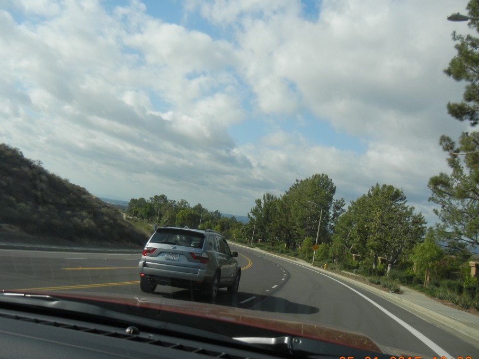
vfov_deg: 41.7
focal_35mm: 34
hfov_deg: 54.0
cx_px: 234
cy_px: 202
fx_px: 470
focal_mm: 5.4
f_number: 7
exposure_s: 1/388
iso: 160
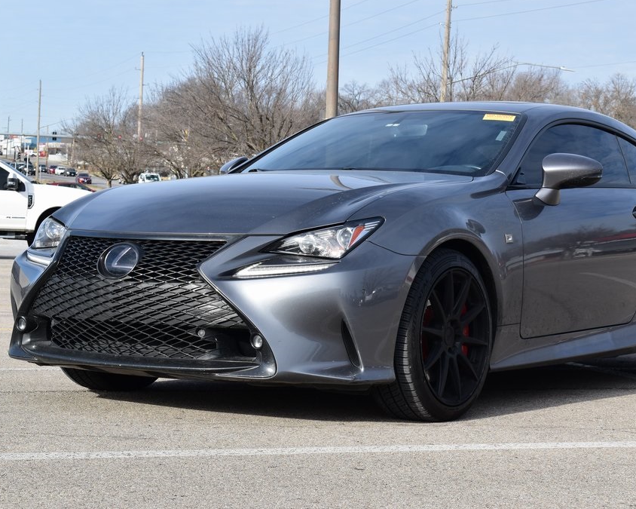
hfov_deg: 23.3
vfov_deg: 18.7
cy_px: 254
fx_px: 1543
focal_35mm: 82
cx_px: 375
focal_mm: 48
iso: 400
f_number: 11
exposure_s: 1/320
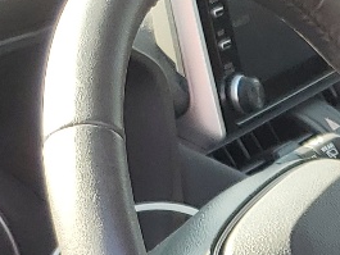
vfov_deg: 8.4
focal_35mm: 157
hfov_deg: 11.1
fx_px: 1543
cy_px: 689
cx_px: 730
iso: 50
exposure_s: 1/222
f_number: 1.5
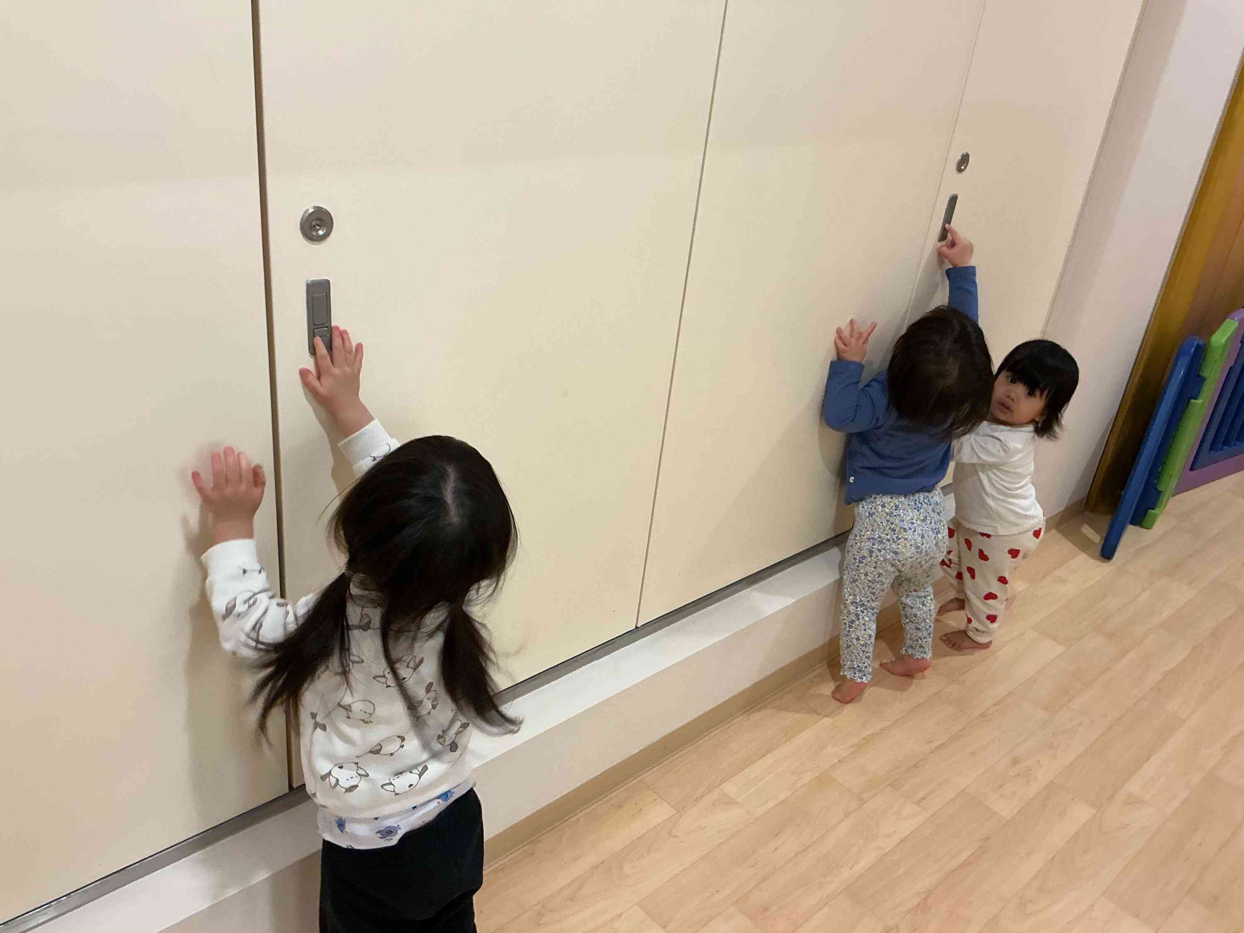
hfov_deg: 61.7
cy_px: 466
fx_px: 1042
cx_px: 622
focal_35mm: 29
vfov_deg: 48.2
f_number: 1.8
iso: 125
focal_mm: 3
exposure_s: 1/60
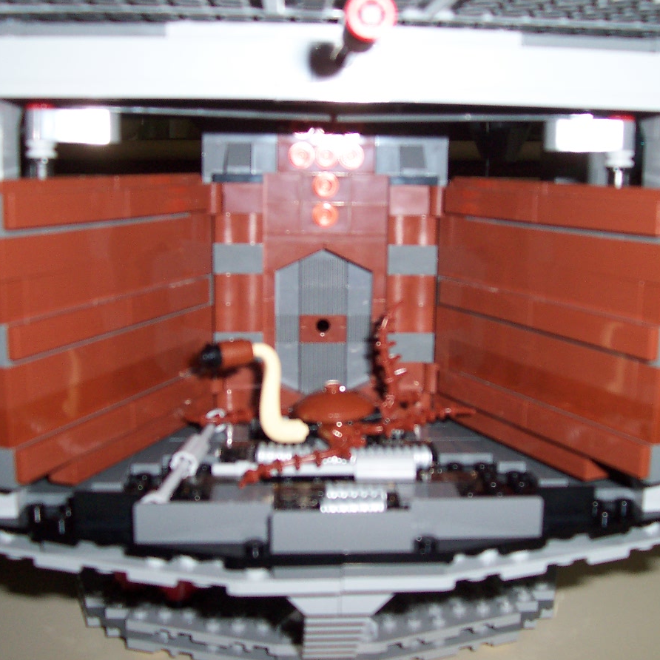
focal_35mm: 44
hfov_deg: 38.3
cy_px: 331
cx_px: 375
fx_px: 949
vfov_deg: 38.3
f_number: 2.8
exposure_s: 1/60
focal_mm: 5.6
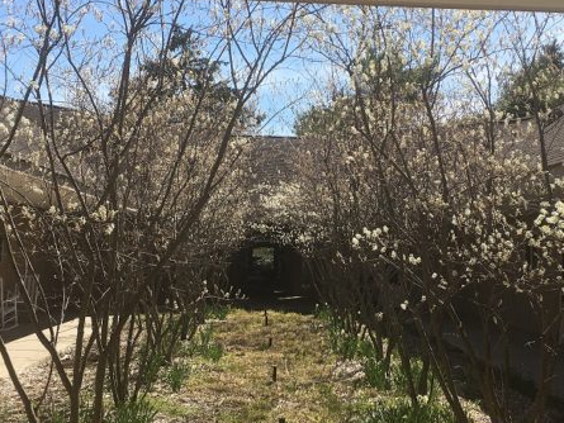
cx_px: 341
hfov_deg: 38.0
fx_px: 815
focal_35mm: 50
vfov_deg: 29.1
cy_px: 191
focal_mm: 4.15
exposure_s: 1/1241
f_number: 2.2
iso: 25
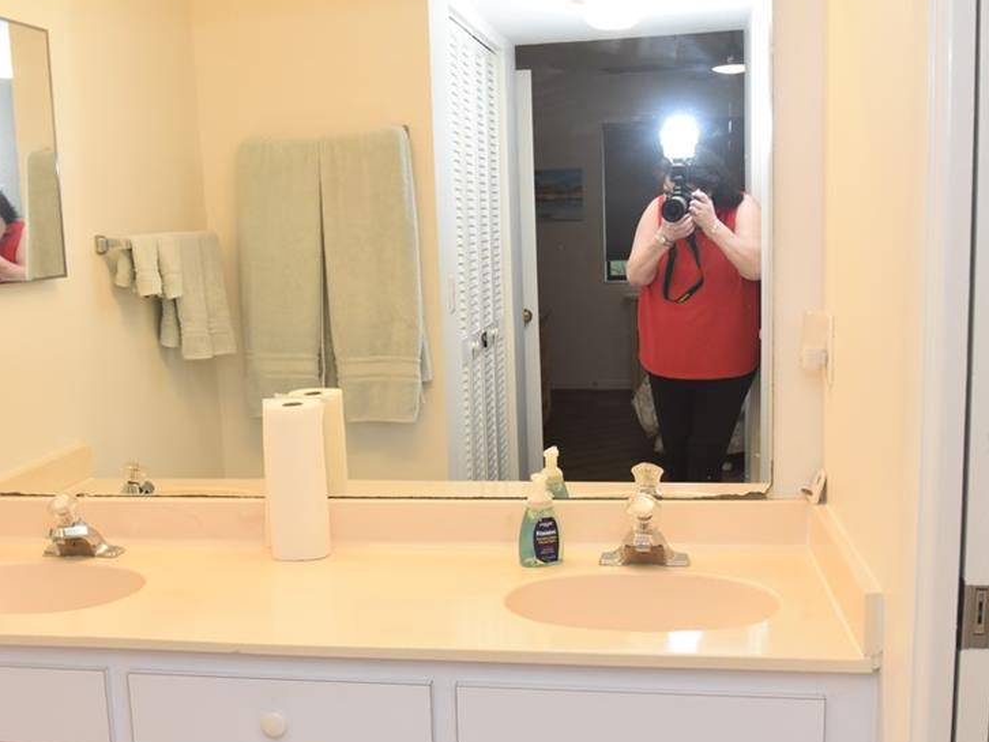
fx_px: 1220
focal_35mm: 43
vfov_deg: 33.8
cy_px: 442
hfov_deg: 44.0
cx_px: 413
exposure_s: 1/125
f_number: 5.6
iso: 800
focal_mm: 21
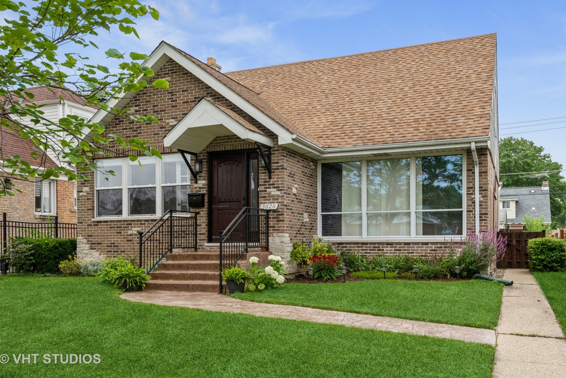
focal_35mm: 34
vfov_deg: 38.9
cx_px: 268
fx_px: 535
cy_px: 179
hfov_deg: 55.8
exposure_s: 1/400
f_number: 9
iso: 320
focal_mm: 32
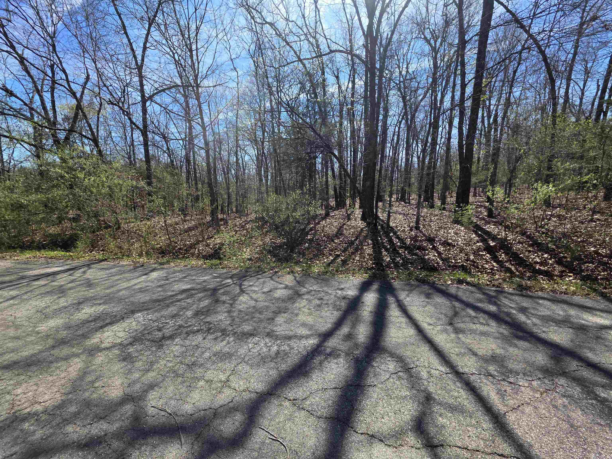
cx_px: 306
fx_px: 230
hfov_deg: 106.2
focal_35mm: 13
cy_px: 230
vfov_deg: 89.9
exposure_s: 1/1090
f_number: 1.9
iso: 40
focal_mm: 2.2
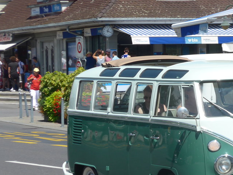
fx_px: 1387
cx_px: 216
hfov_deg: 9.6
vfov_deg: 7.2
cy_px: 123
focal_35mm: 206
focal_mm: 21.6
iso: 80
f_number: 4.9
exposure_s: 1/500
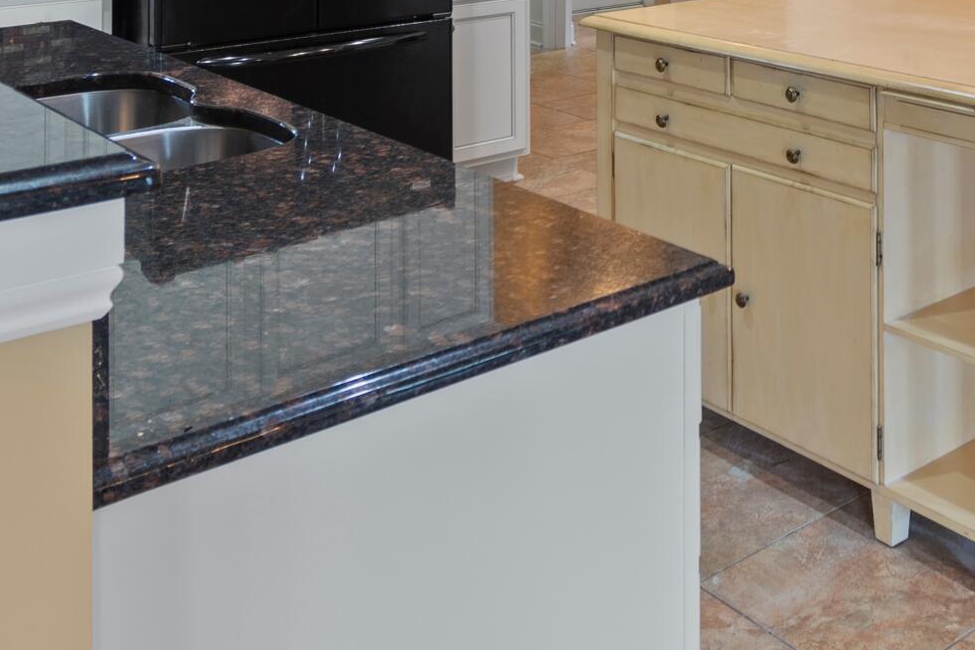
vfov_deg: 25.8
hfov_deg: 38.7
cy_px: -157
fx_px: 1246
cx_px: 936
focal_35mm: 46
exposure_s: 1/2
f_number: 4.5
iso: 100
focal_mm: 10
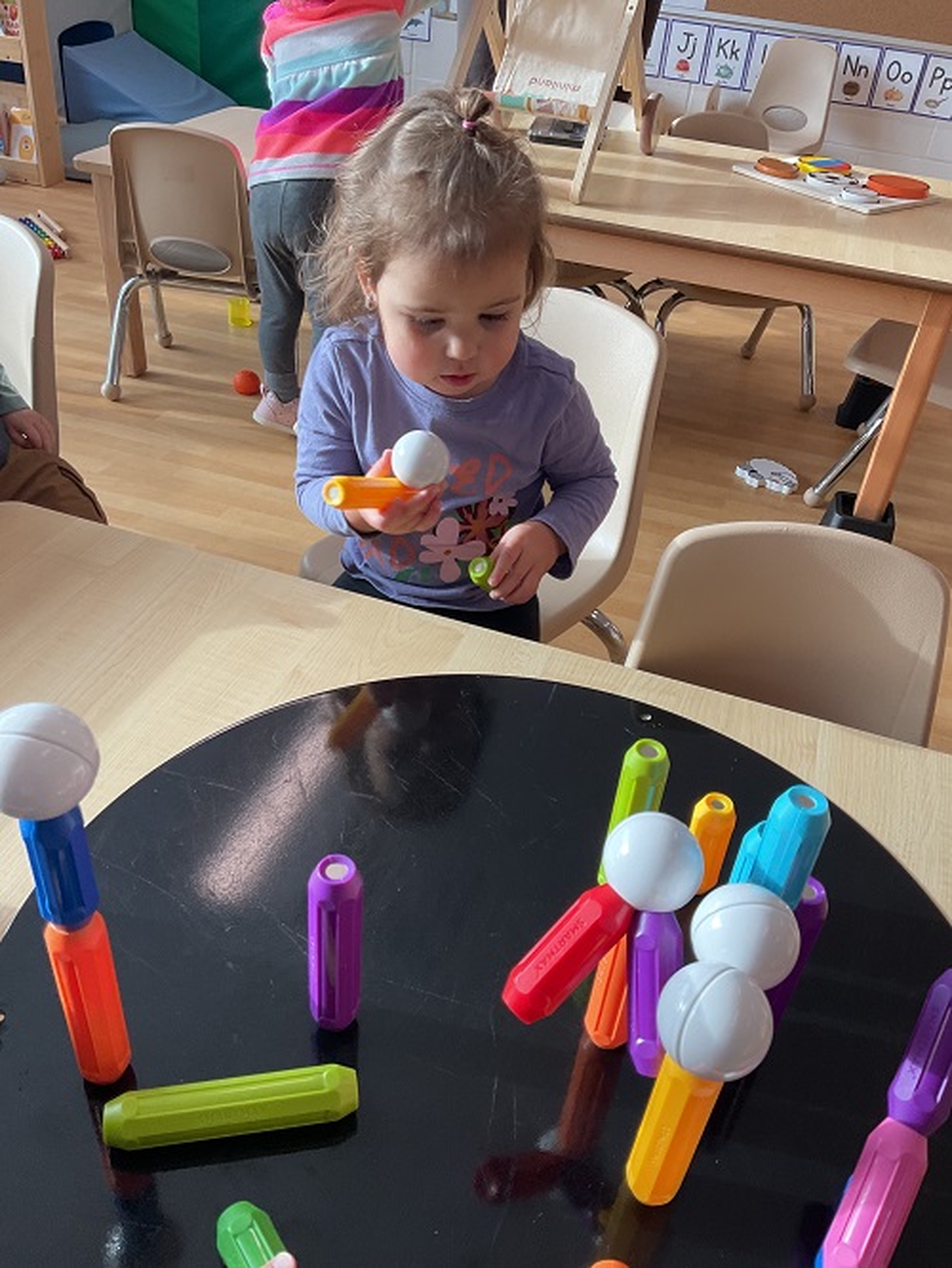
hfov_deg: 48.3
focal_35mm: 29
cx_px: 476
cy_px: 634
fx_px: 1063
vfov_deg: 61.6
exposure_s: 1/60
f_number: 1.8
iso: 50
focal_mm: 3
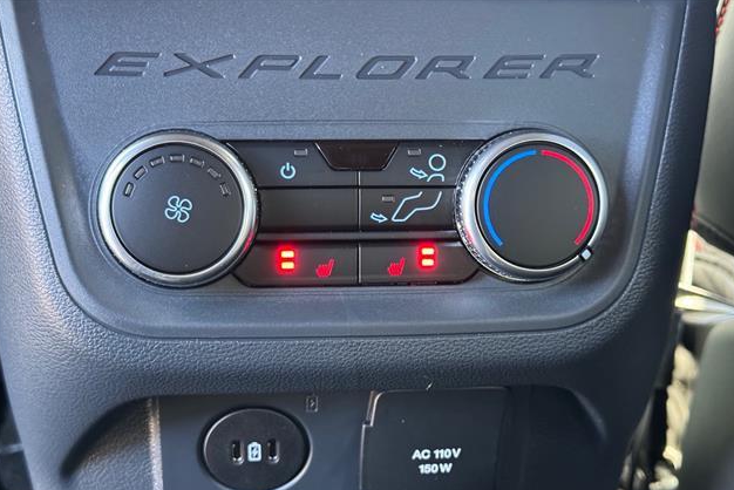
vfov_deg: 26.5
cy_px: 275
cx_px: 369
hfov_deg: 38.9
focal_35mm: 51
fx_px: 1040
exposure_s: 1/38
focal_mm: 6.76
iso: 500
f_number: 1.78
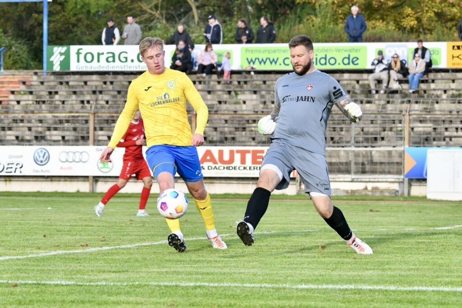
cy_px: 154
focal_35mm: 112
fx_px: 1437
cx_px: 231
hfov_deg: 18.3
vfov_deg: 12.2
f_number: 5.6
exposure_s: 1/1600
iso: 3200
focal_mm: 112
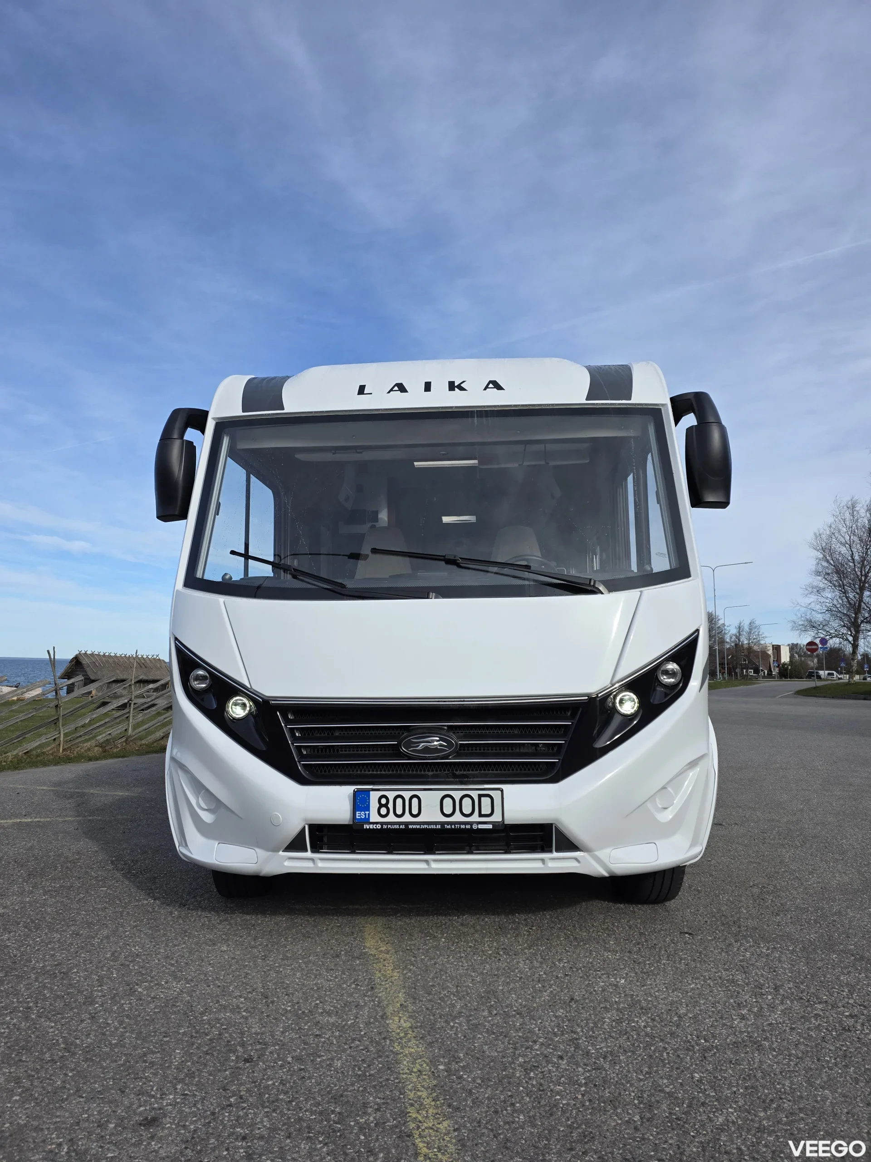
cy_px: 581
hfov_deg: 58.9
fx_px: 772
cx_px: 436
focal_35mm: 23
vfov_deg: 73.9
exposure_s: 1/5296
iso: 80
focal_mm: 6.3
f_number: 1.7
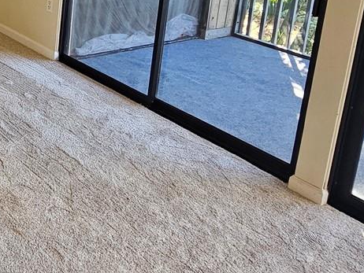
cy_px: -23
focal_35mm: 45
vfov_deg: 29.3
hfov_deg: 34.8
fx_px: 473
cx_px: -57
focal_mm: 2.2
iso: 125
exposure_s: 1/60
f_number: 2.2
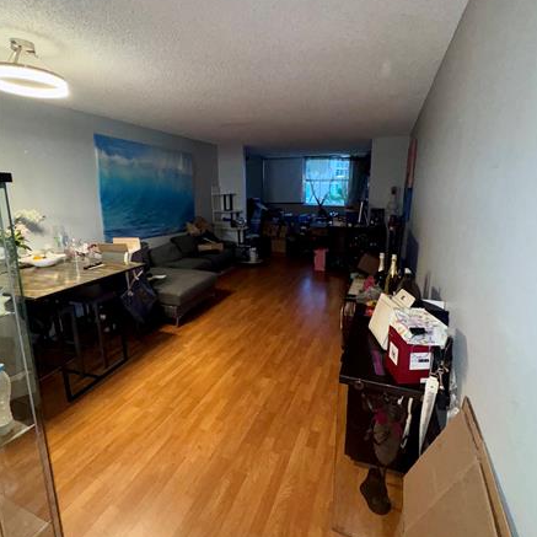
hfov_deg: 84.0
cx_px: 272
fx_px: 298
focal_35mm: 17
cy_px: 252
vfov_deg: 83.9
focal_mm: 2.22
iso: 320
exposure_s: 1/60
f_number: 2.2
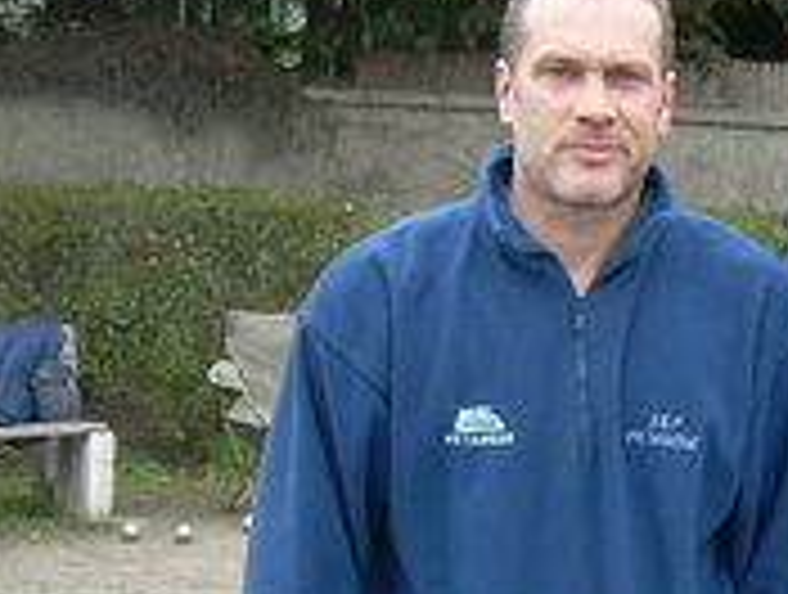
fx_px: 2372
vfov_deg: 14.1
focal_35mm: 104
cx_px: 851
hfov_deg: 18.2
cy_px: 598
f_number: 2.8
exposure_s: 1/60
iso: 50
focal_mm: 6.3
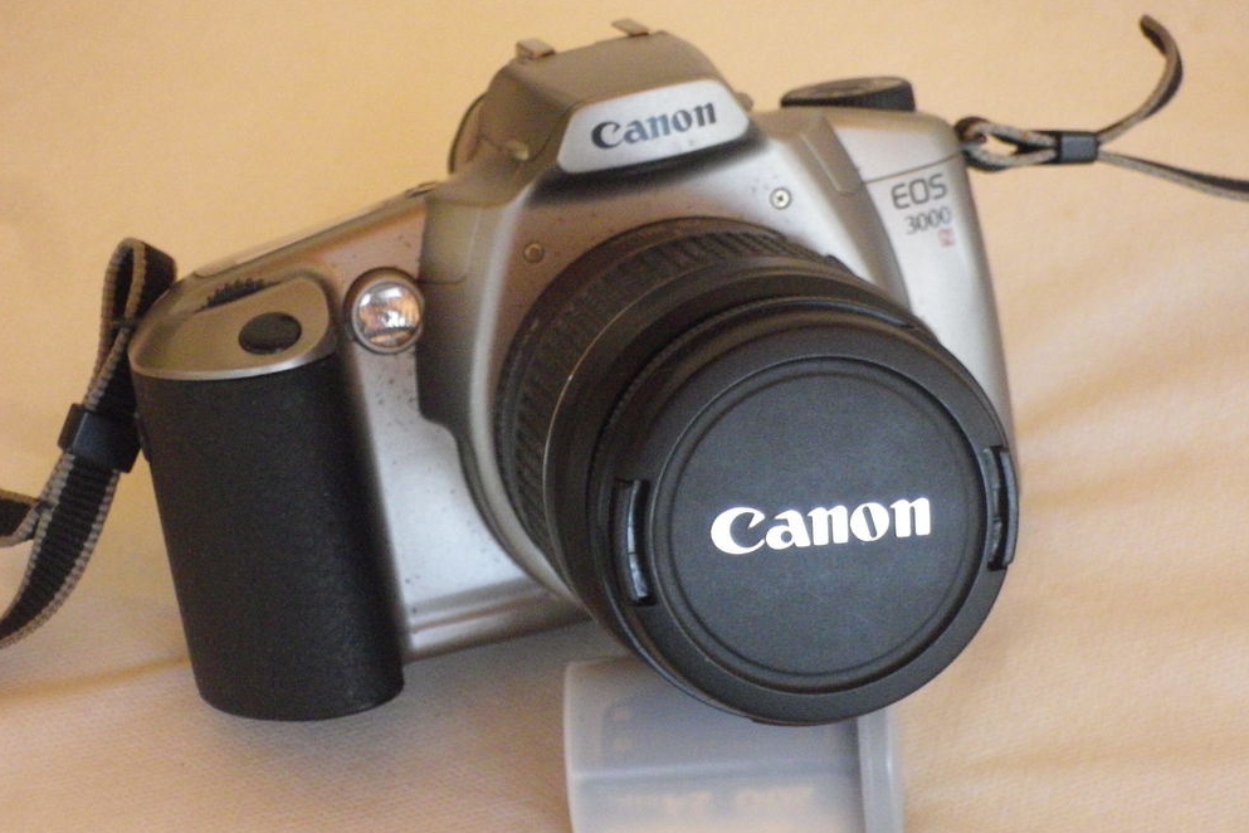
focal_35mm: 132
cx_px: 621
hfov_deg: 15.5
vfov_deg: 10.4
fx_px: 4579
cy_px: 372
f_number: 5.7
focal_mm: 22.73
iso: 800
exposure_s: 1/200
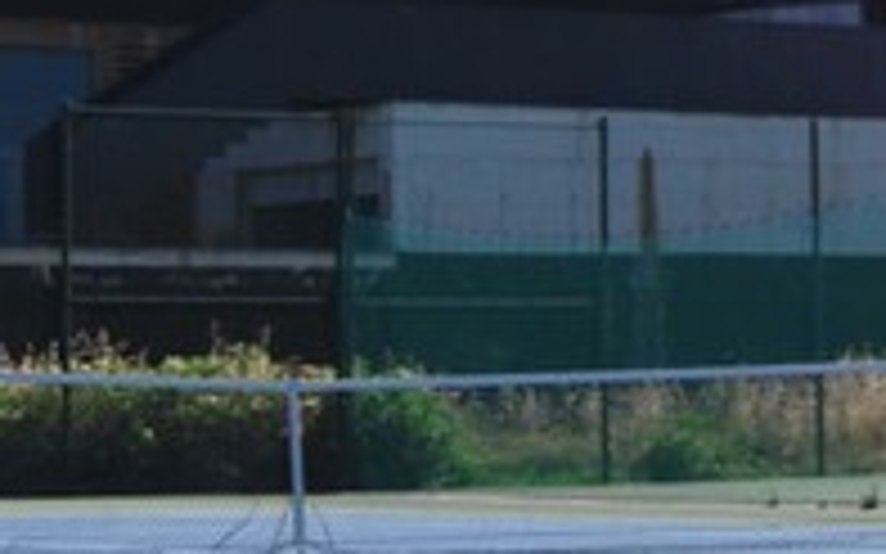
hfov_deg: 12.8
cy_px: 286
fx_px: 3911
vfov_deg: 8.1
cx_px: 751
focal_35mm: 162
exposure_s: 1/1000
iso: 100
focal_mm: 26
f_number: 4.2
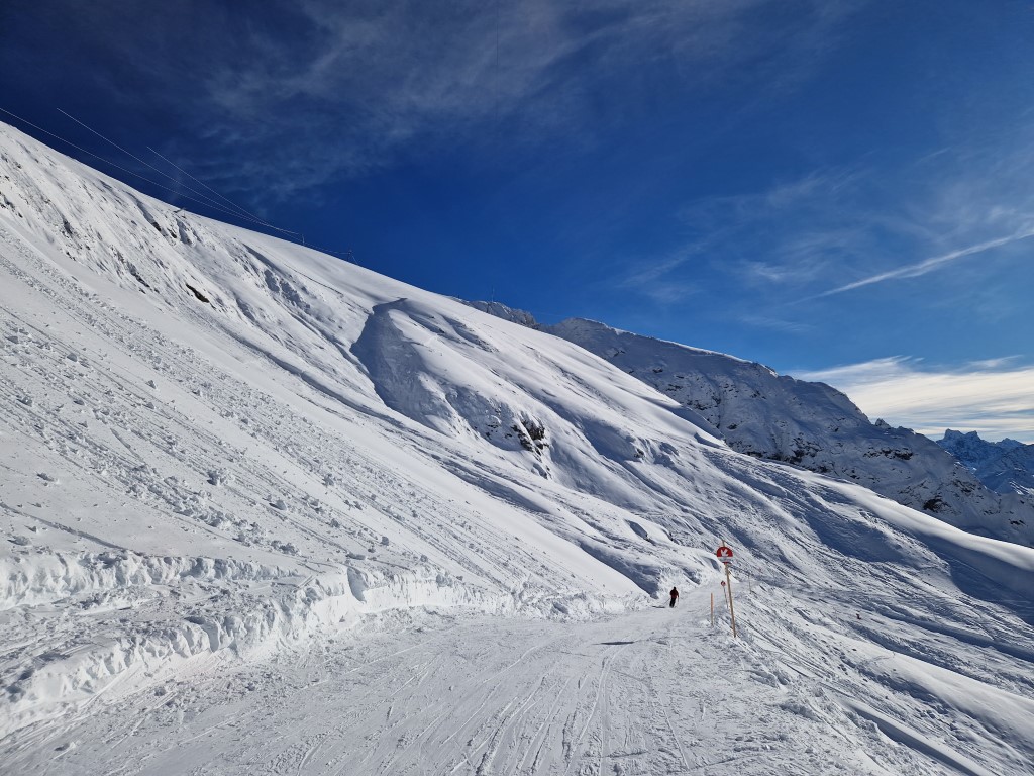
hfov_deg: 73.9
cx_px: 517
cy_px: 388
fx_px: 687
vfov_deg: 58.9
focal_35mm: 23
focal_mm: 5.4
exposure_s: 1/6624
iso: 50
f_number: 1.8
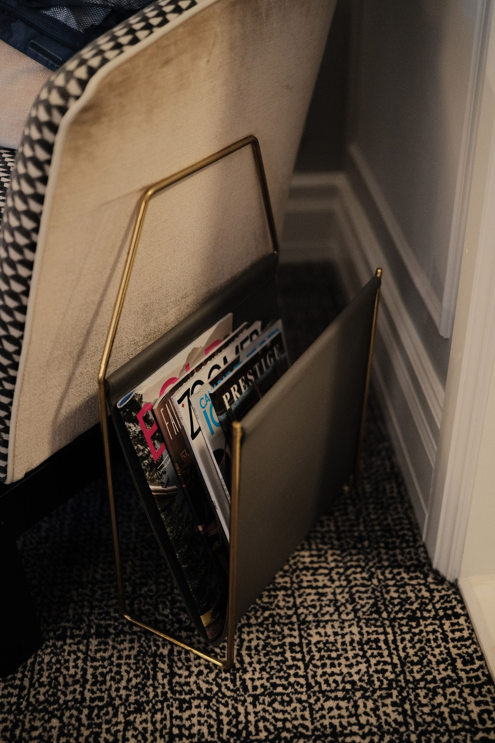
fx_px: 846
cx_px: 248
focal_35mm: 41
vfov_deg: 47.4
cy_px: 372
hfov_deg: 32.6
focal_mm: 27
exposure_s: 1/125
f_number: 1.2
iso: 2500
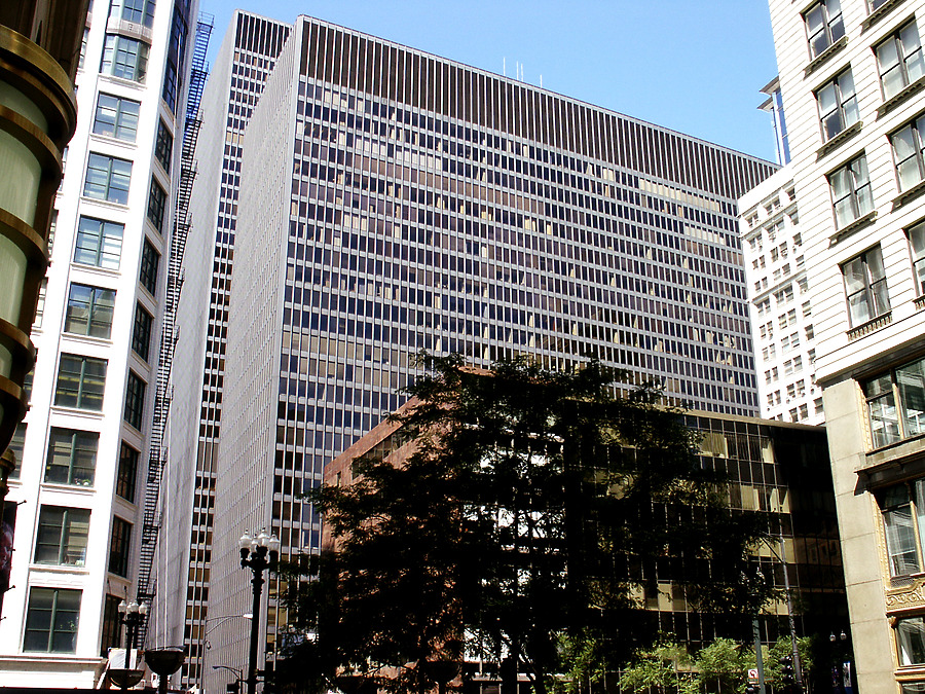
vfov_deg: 40.7
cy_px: 347
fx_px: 935
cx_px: 462
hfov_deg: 52.6
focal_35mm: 35
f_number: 6.7
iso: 64
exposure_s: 1/125
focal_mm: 7.18
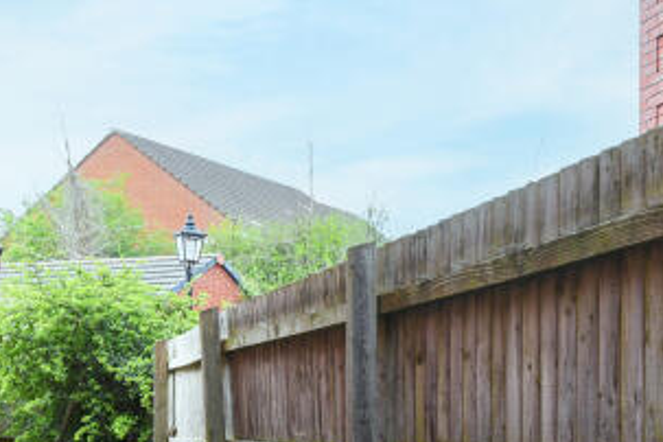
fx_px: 994
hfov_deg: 35.8
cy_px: 447
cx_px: 523
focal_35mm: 54
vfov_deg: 23.9
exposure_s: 1/200
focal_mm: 16
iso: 500
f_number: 6.3
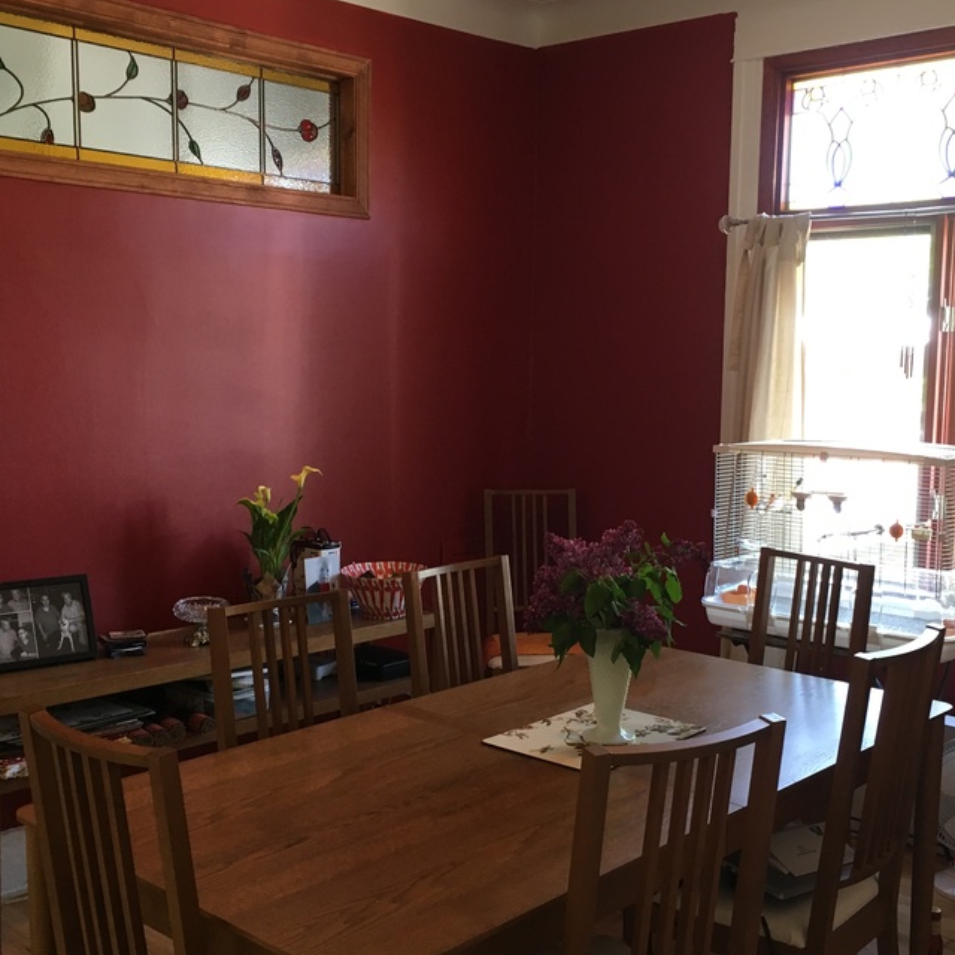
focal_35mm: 41
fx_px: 1280
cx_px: 452
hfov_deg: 40.9
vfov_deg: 40.9
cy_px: 486
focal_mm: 4.15
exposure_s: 1/30
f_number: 2.2
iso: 80
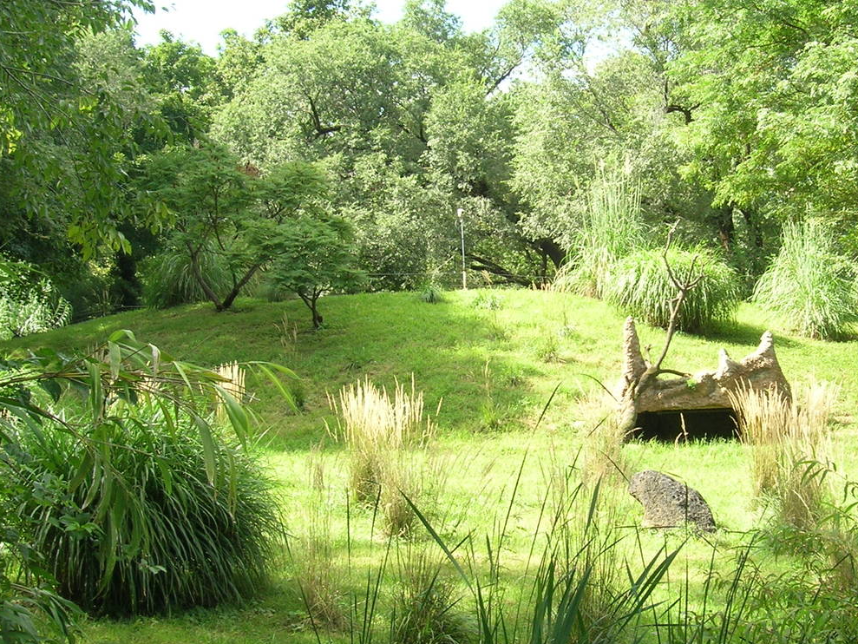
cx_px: 565
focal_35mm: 55
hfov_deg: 34.6
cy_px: 333
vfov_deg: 26.6
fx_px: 1363
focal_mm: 5.7
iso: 50
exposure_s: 1/61.8
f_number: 4.9
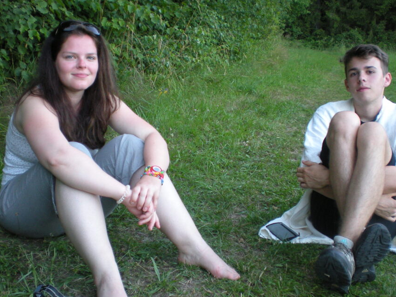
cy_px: 126
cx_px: 216
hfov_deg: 41.2
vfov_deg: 31.5
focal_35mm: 46
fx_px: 526
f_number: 3.1
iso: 169
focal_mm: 6.3
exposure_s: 1/69
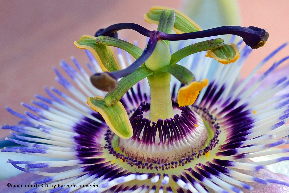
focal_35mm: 135
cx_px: 144
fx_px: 1084
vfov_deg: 10.2
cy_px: 96
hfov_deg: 15.2
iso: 220
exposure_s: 1/250
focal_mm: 90
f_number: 8
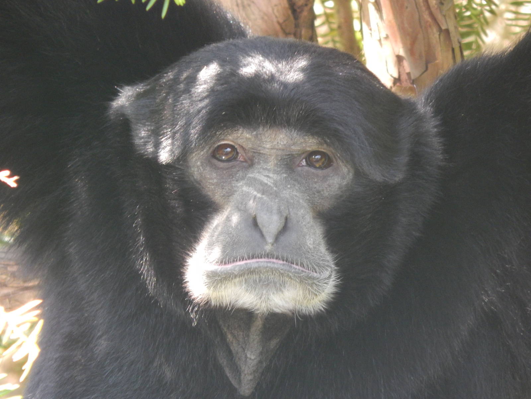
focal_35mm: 675
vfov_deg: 2.2
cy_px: 200
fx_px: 10354
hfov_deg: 2.9
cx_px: 266
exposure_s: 1/60
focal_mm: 120
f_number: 5.8
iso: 500
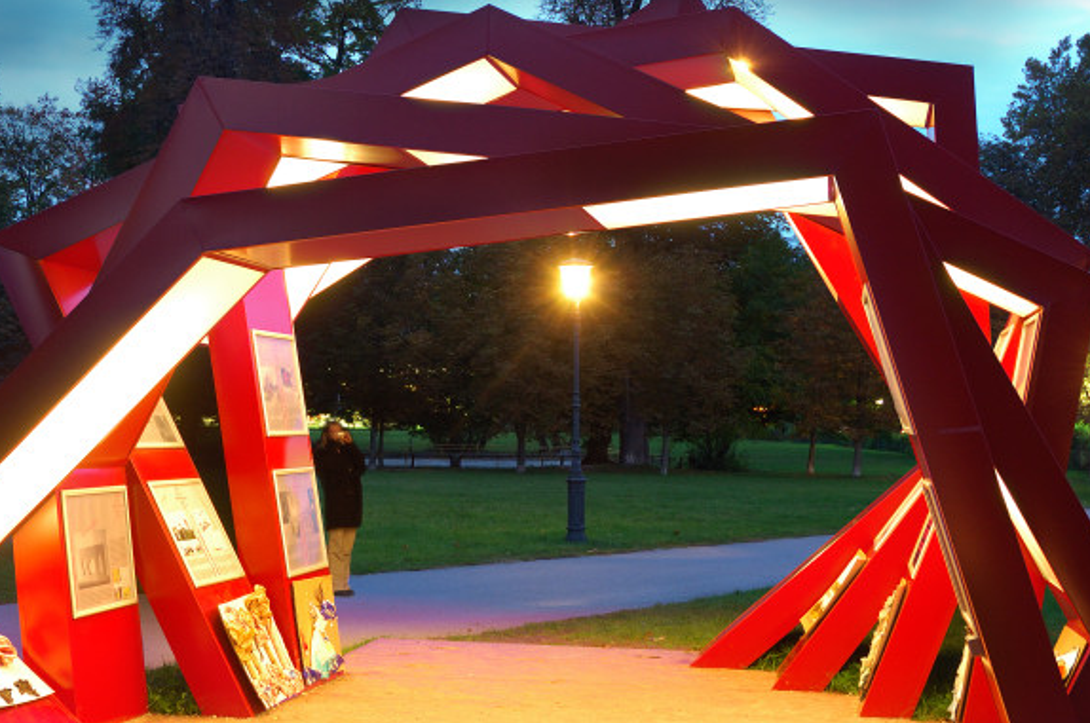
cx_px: 368
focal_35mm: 67
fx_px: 2022
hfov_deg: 30.0
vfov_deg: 20.3
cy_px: 400
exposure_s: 8
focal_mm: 25
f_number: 5.6
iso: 200
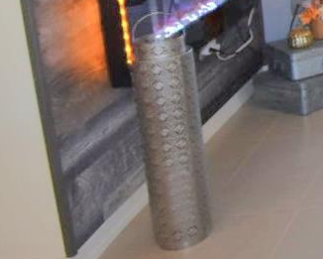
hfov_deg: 17.8
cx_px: 665
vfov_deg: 20.7
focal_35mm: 69
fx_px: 660
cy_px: -51
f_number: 4.5
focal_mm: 10
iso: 640
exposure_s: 1/60.2
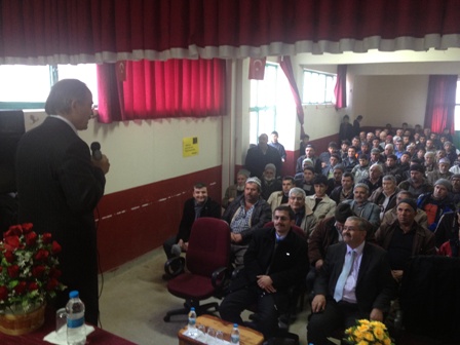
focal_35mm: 35
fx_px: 465
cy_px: 172
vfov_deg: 40.7
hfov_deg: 52.6
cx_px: 230
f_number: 2.4
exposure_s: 1/20
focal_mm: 4.28
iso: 160
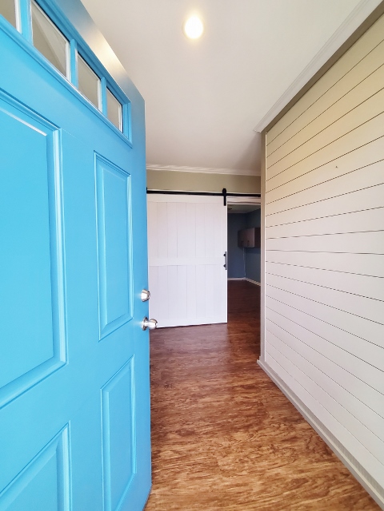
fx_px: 192
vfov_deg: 106.2
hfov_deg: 89.9
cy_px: 256
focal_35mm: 13
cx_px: 192
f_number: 2.2
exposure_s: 1/60
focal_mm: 1.8
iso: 200
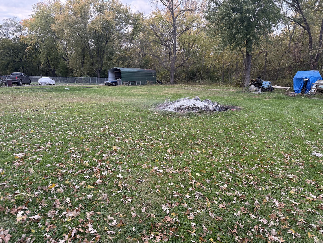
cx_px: 162
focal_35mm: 24
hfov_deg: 71.6
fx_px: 224
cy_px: 122
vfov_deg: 56.8
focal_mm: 6.76
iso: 100
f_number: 1.78
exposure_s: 1/121
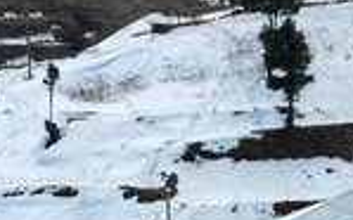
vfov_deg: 3.2
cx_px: 121
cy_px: 102
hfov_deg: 5.2
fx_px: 3909
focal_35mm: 406
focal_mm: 55
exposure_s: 1/500
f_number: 11
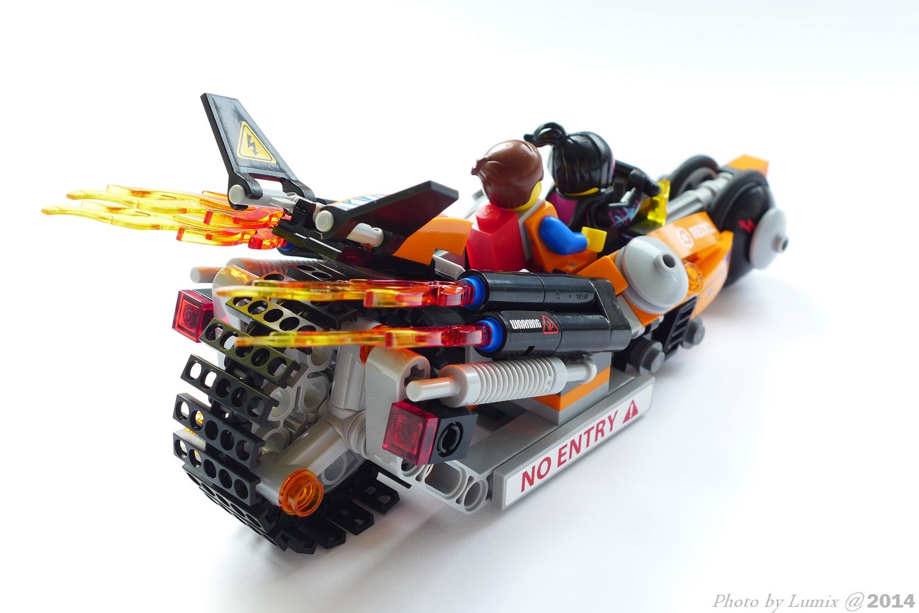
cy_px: 306
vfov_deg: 27.0
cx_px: 460
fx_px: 1277
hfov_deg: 39.6
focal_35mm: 50
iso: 100
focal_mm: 9.8
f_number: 3.5
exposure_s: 1/30
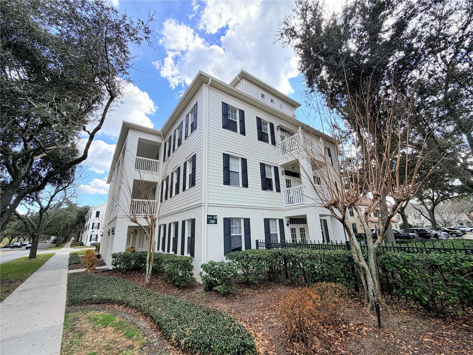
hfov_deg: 102.1
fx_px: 191
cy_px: 178
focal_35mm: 14
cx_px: 236
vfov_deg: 85.7
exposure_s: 1/658
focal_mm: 2.22
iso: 40
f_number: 2.2
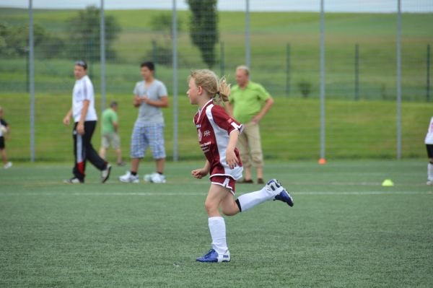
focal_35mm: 300
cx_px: 216
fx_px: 3605
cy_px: 144
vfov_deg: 4.6
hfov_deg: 6.9
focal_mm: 200
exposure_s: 1/1000
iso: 400
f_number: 5.6
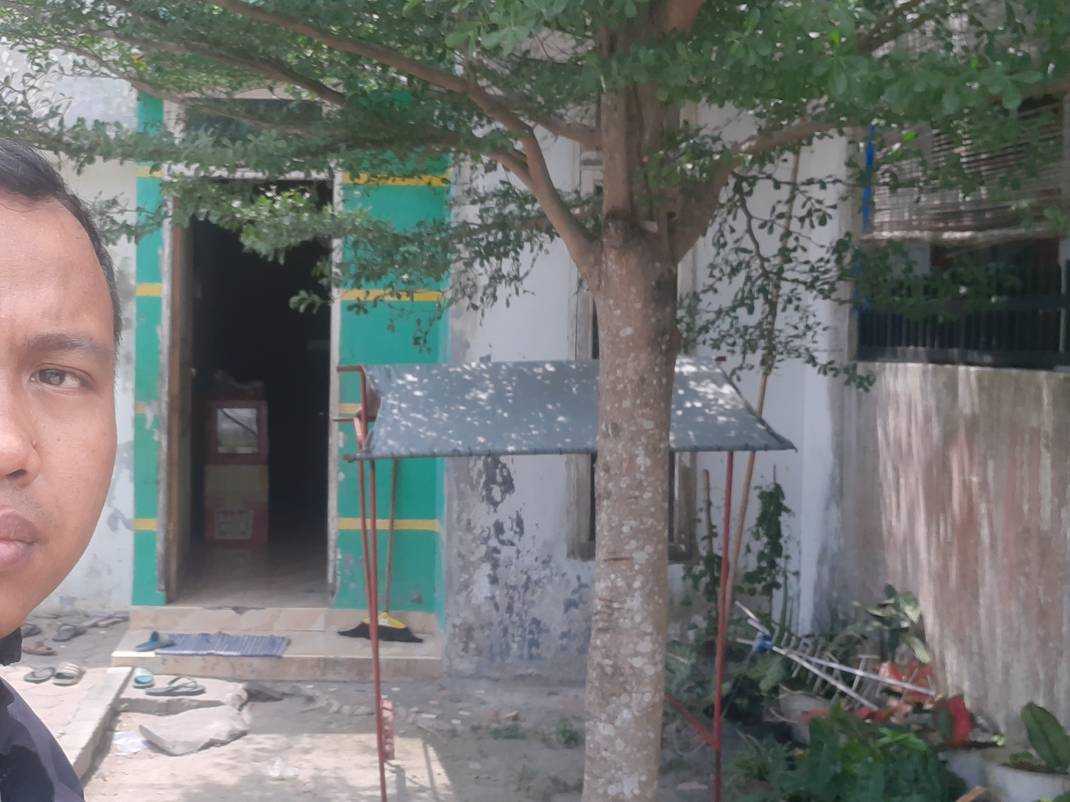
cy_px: 364
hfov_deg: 51.5
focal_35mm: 35
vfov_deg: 40.7
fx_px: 1082
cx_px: 342
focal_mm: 3.4
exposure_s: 1/369
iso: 64
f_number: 2
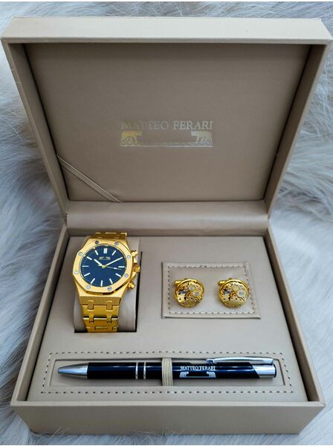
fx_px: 334
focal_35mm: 26
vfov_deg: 67.4
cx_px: 166
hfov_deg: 52.9
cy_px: 223
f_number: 1.8
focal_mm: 5.4
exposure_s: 1/590
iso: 50
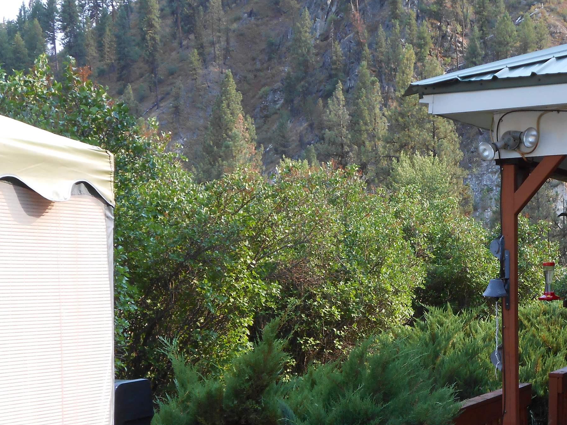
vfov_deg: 19.5
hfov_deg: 25.4
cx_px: 471
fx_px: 1229
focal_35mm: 75
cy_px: 314
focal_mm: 7.8
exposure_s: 1/160
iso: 80
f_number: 4.5
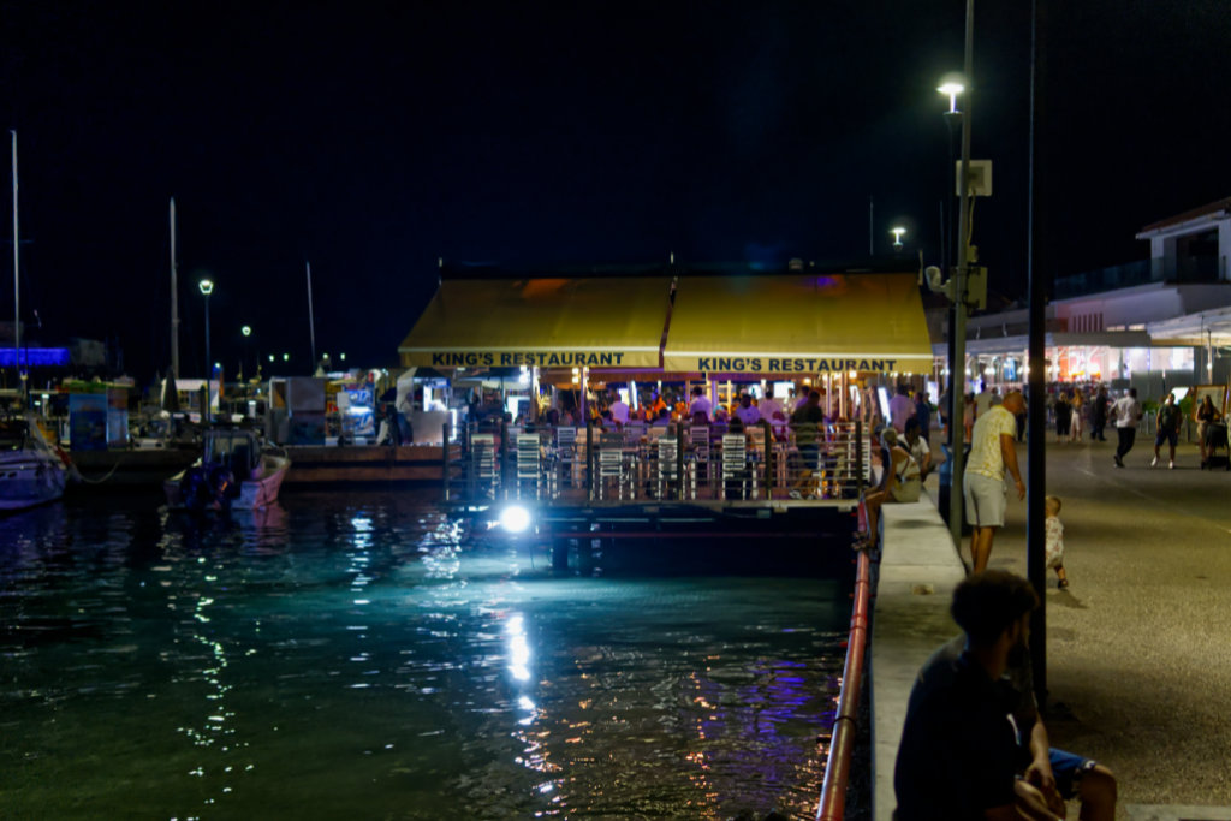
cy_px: 410
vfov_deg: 29.9
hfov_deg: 43.6
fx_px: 1539
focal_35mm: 45
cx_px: 616
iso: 2000
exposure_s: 1/160
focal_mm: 30
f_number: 2
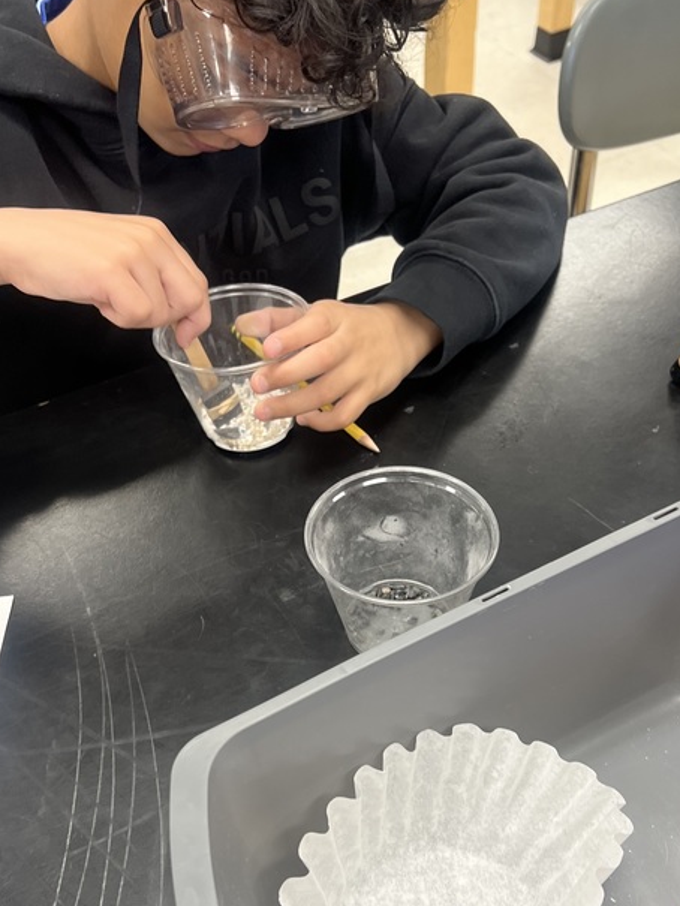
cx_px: 336
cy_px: 559
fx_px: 1152
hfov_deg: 32.9
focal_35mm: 44
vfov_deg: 42.7
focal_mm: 5.7
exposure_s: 1/60
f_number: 1.5
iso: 80
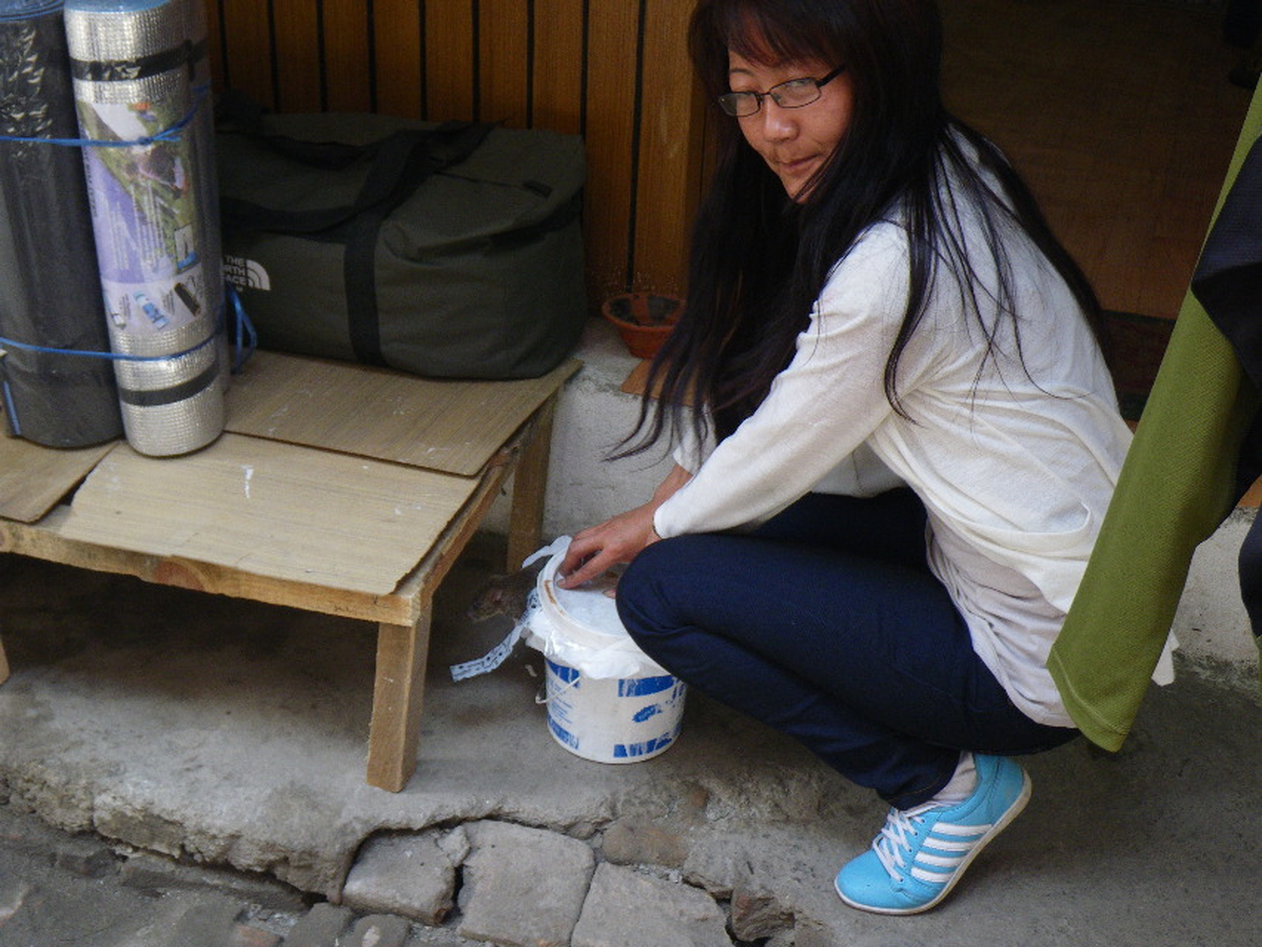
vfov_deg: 34.4
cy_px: 474
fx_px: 1531
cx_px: 631
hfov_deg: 44.8
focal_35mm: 42
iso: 200
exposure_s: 1/60
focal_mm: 7.5
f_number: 4.2
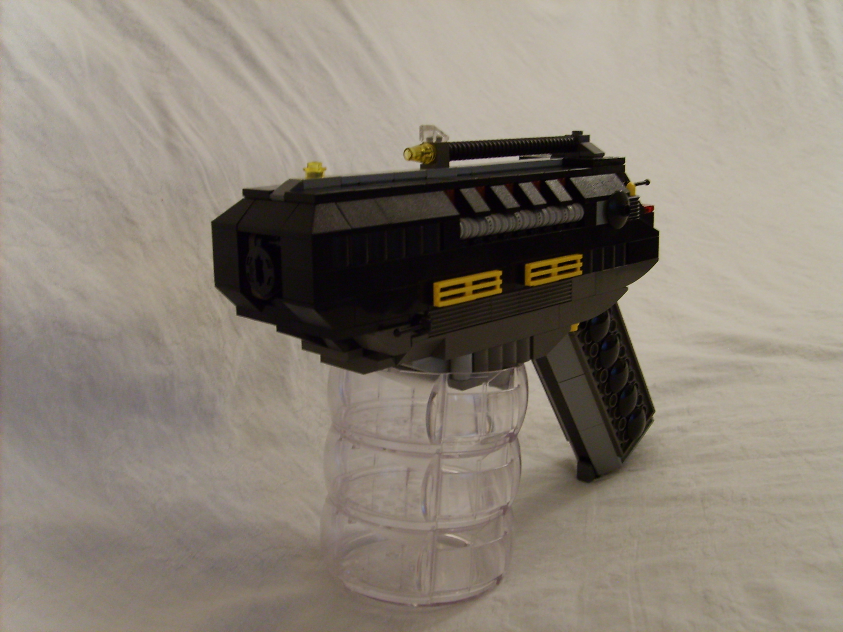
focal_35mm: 35
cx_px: 422
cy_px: 316
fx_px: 852
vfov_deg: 40.7
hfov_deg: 52.6
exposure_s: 1/8
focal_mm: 5.8
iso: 140
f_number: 2.8
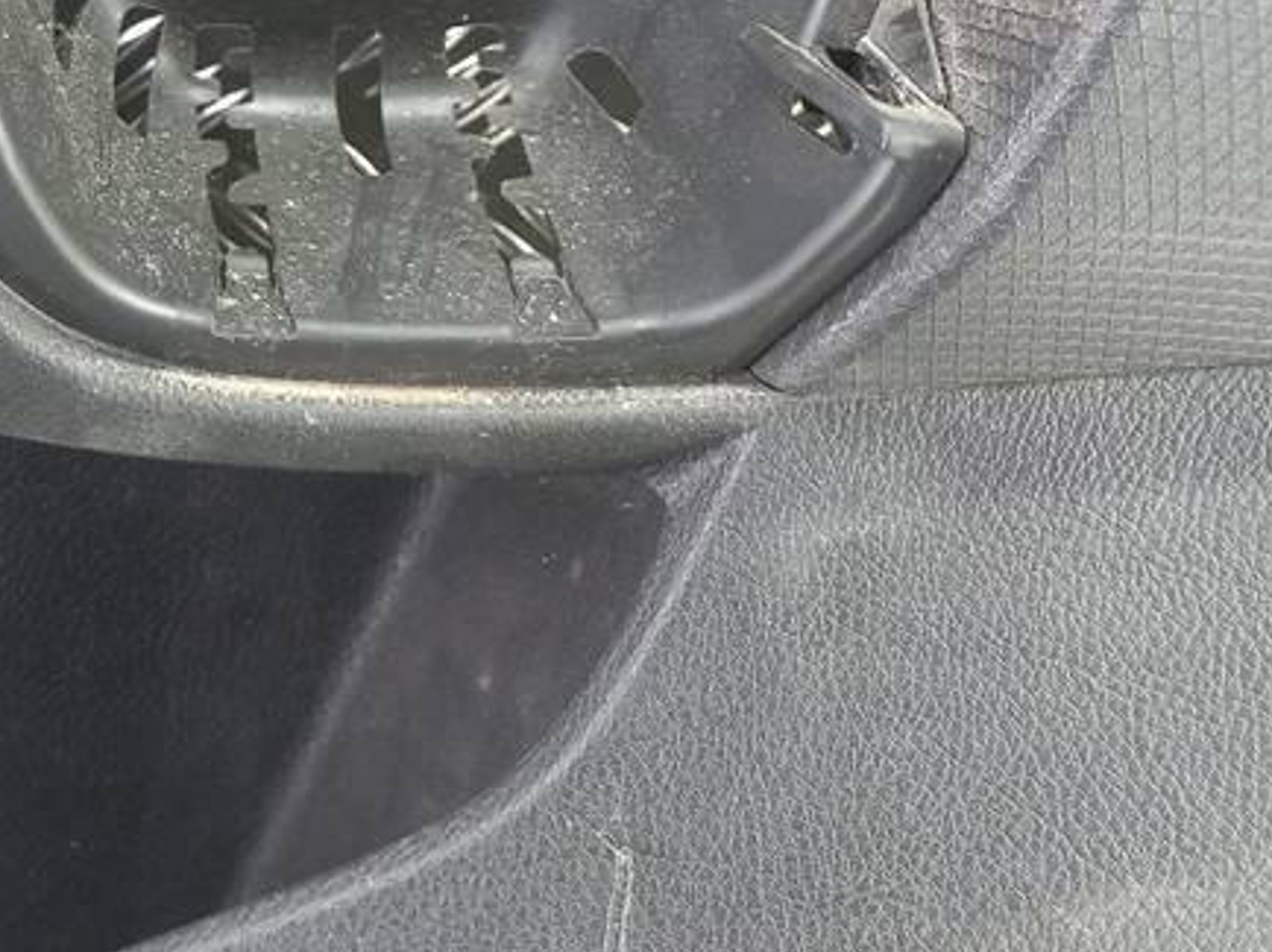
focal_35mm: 59
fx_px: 2167
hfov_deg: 29.0
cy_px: -56
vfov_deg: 23.5
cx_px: -188
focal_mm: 4.6
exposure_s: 1/33
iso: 250
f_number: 1.8
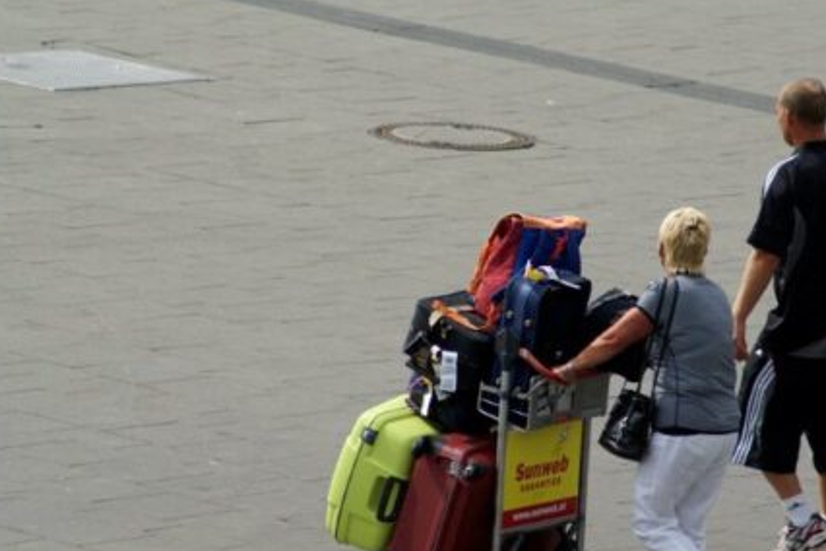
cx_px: 527
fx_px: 9705
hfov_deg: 4.9
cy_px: 278
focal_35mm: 423
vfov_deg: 3.3
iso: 100
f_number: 7.1
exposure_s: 1/400
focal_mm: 200
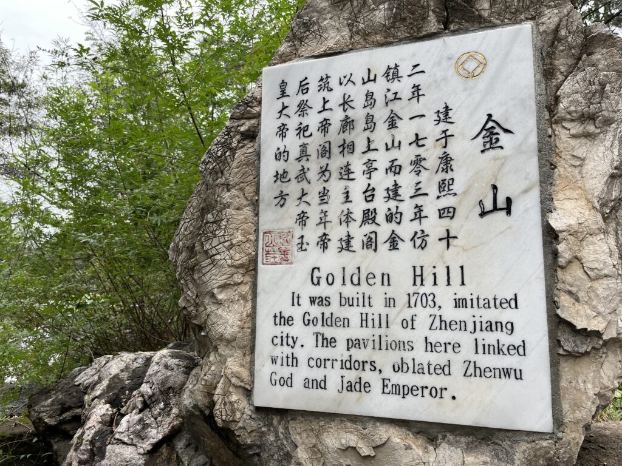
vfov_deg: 53.1
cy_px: 233
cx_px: 311
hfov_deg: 67.3
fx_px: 467
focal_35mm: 26
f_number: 1.6
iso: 40
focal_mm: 5.1
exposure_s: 1/175
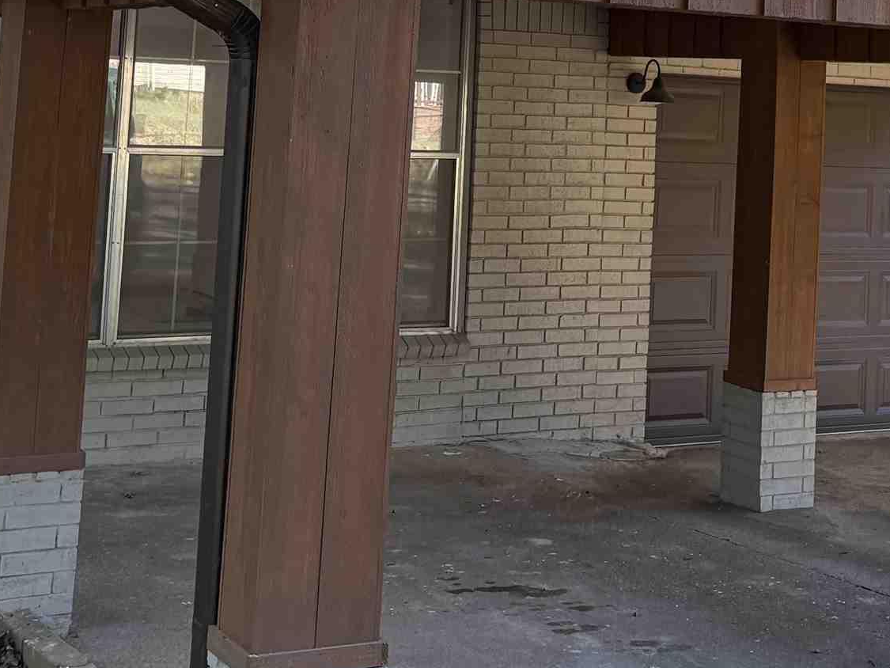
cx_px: 611
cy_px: -85
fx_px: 1826
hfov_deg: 27.2
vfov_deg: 19.7
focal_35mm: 71
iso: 64
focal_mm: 5.96
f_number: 1.6
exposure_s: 1/304
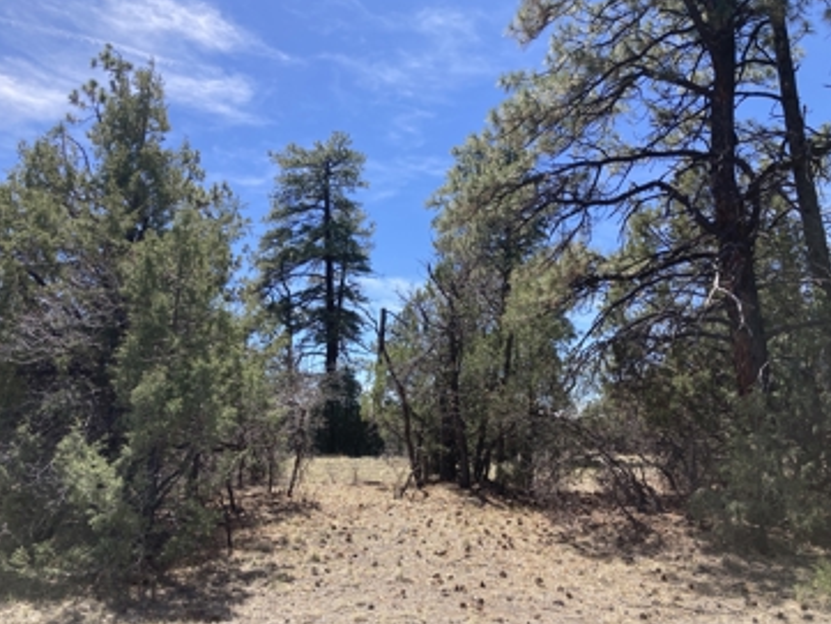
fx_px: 744
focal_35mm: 31
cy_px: 306
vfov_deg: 45.5
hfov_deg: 58.3
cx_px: 403
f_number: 1.8
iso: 20
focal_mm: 3.99
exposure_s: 1/1350
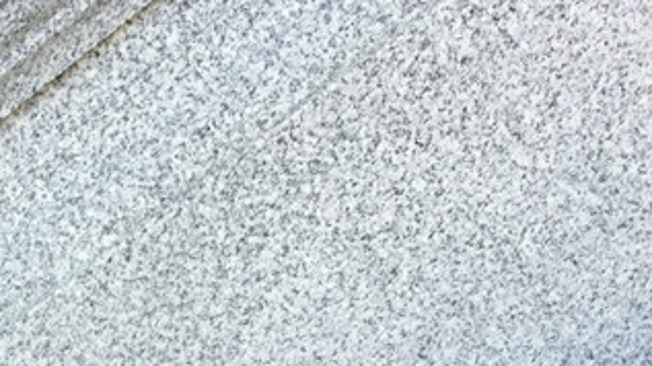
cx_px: 37
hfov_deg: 21.6
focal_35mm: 96
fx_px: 1659
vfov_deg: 12.1
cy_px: 527
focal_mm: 3.3
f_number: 2.4
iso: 25
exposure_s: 1/101
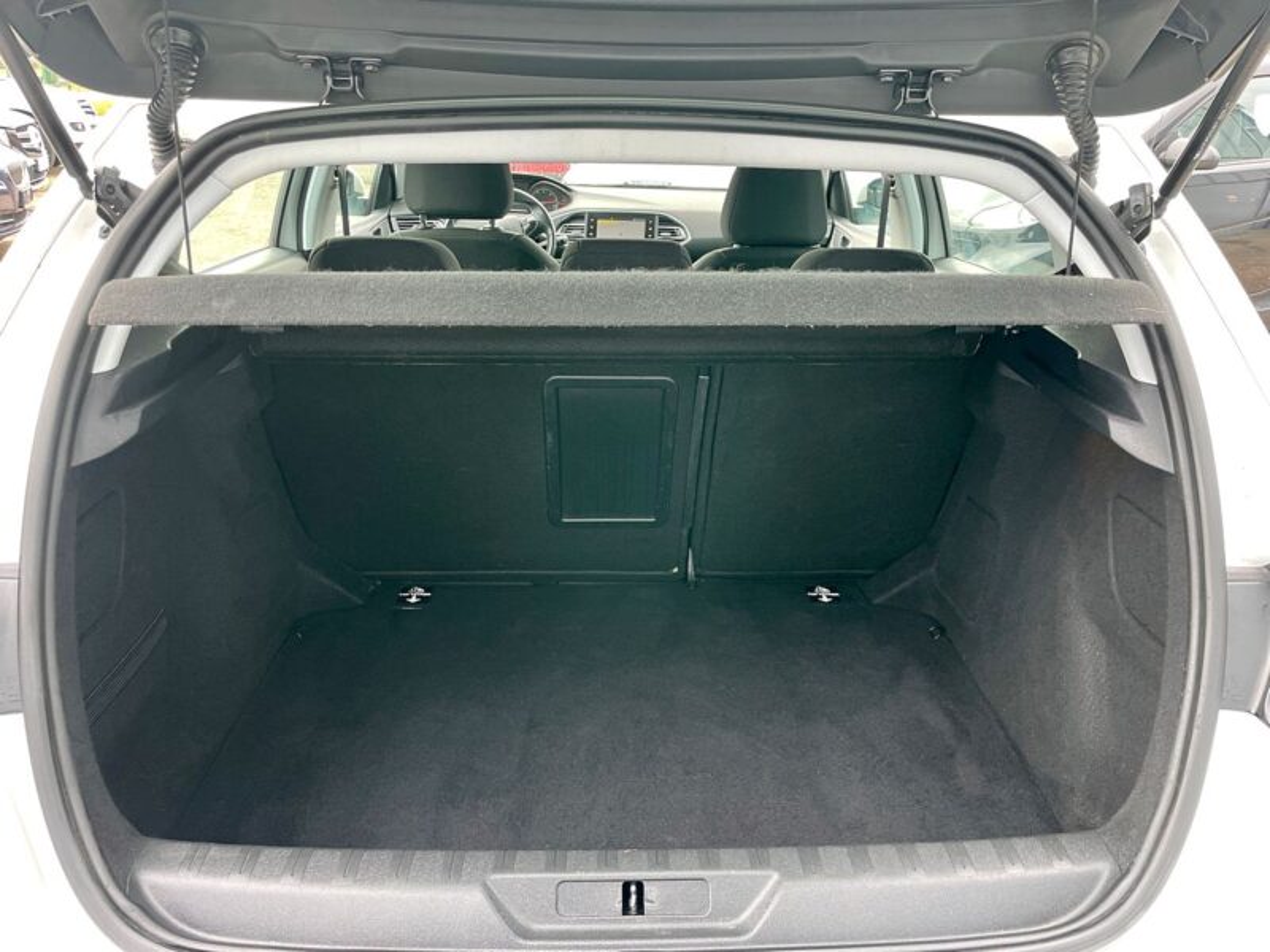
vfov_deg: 53.1
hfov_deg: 67.3
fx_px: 954
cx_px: 635
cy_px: 476
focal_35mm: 26
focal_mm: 4.2
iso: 100
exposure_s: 1/121
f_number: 1.6
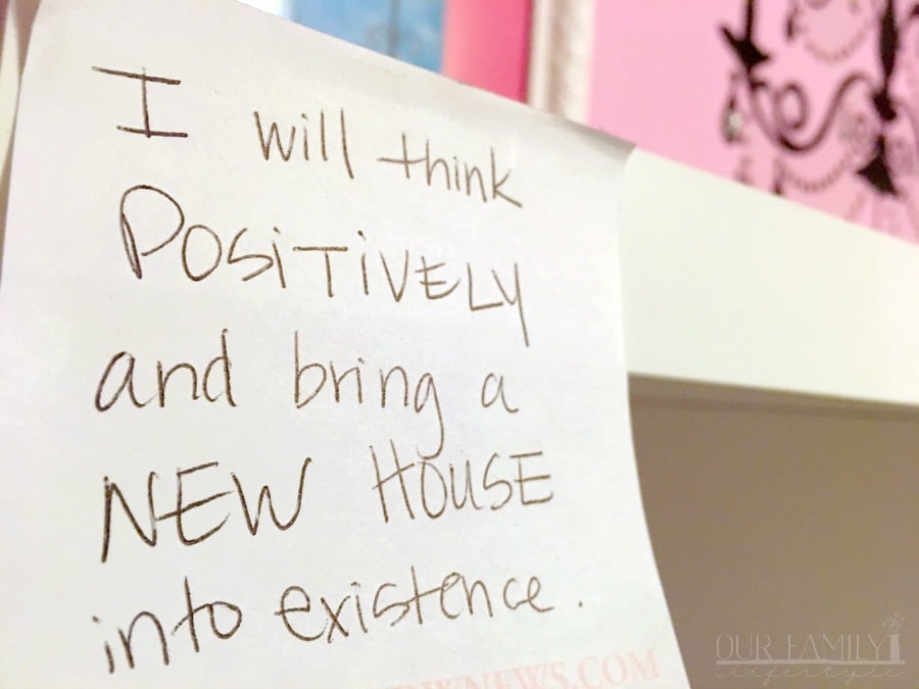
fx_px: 770
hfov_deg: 61.7
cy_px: 344
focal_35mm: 29
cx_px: 460
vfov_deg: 48.2
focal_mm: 4.15
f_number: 2.2
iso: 100
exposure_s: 1/15
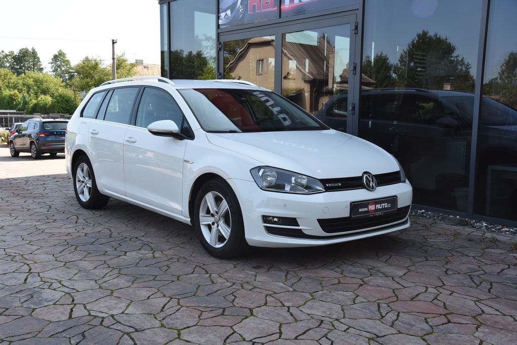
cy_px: 172
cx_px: 258
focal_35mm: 38
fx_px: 546
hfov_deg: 50.7
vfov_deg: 35.1
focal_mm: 38
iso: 500
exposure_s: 1/320
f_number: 9
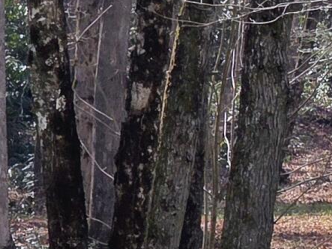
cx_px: 908
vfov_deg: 1.9
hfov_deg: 2.5
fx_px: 7469
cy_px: 235
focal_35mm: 779
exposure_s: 1/535
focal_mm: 18.6
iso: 64
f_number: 3.4
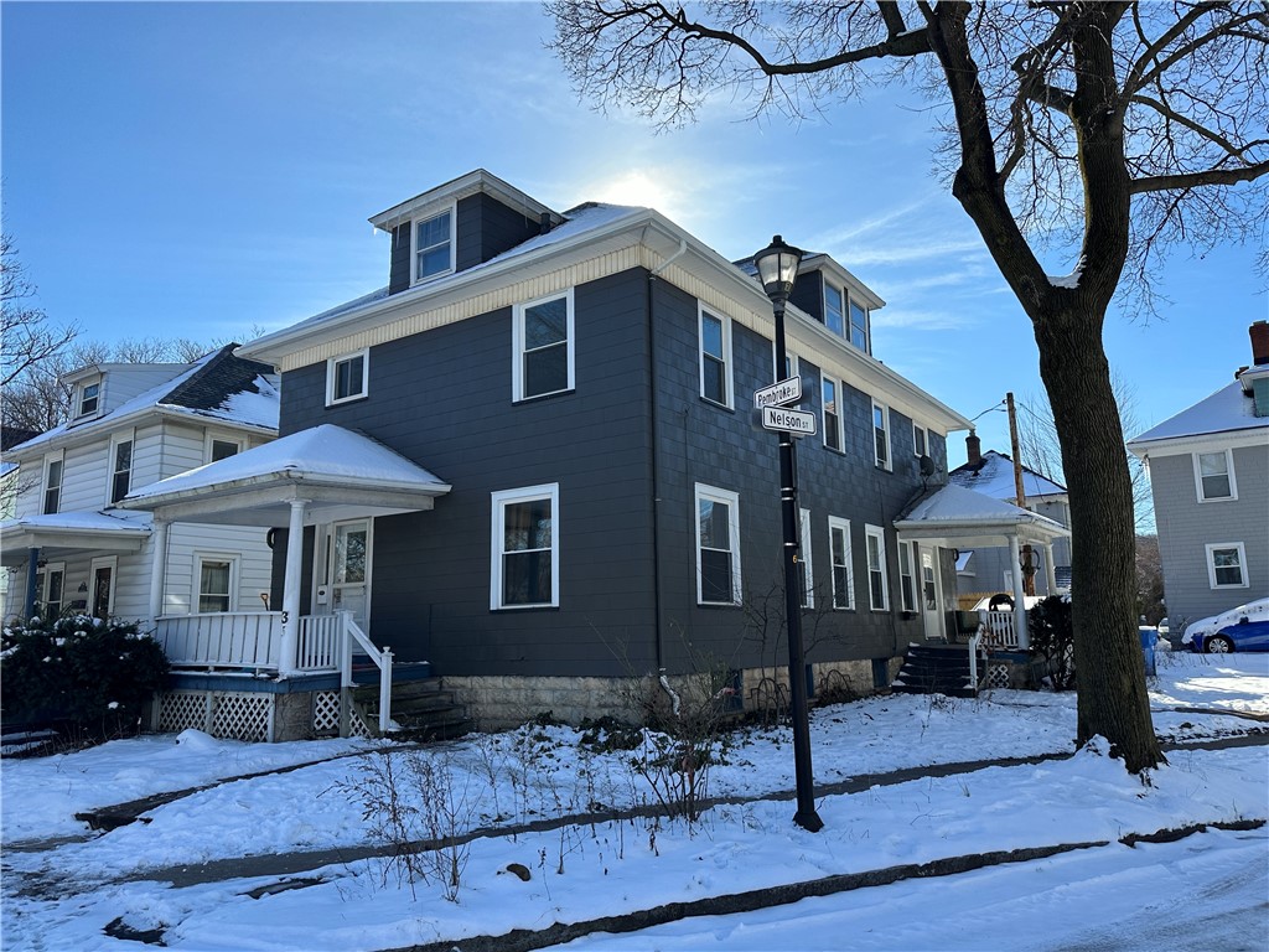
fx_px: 880
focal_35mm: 24
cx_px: 634
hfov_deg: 71.6
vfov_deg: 56.8
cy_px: 476
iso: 80
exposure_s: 1/3717
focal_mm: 6.86
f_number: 1.78
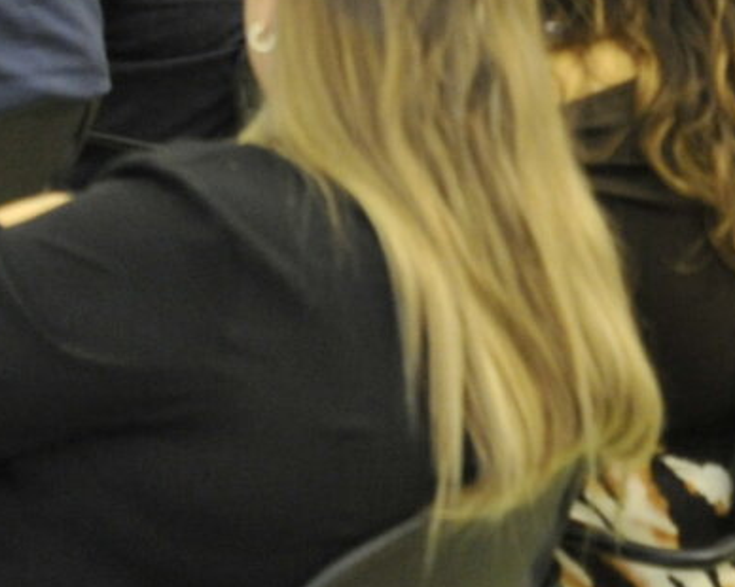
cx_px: -55
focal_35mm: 348
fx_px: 7566
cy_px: -529
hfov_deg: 5.5
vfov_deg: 4.4
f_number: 4.5
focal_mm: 75
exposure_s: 1/125
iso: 4000
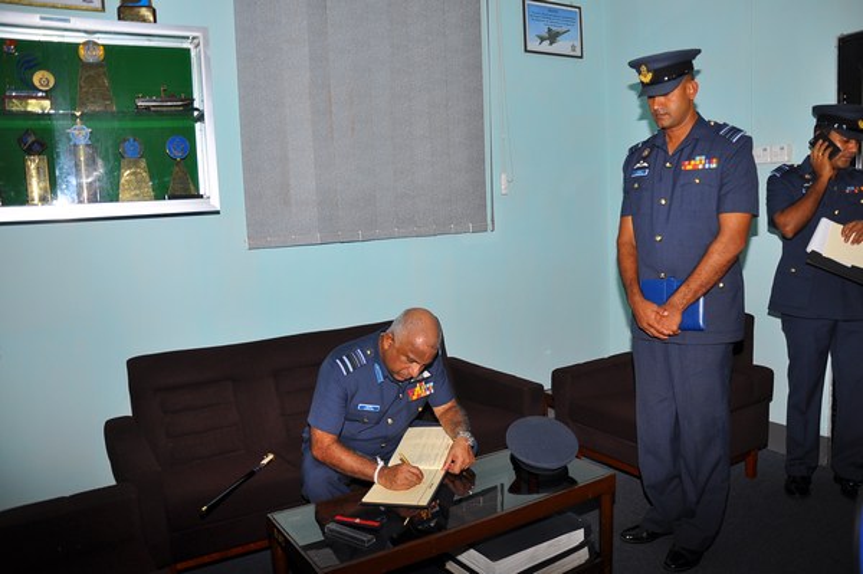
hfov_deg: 67.4
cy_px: 287
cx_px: 432
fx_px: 647
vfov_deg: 47.9
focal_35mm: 27
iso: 200
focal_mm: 18
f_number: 3.5
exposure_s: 1/100
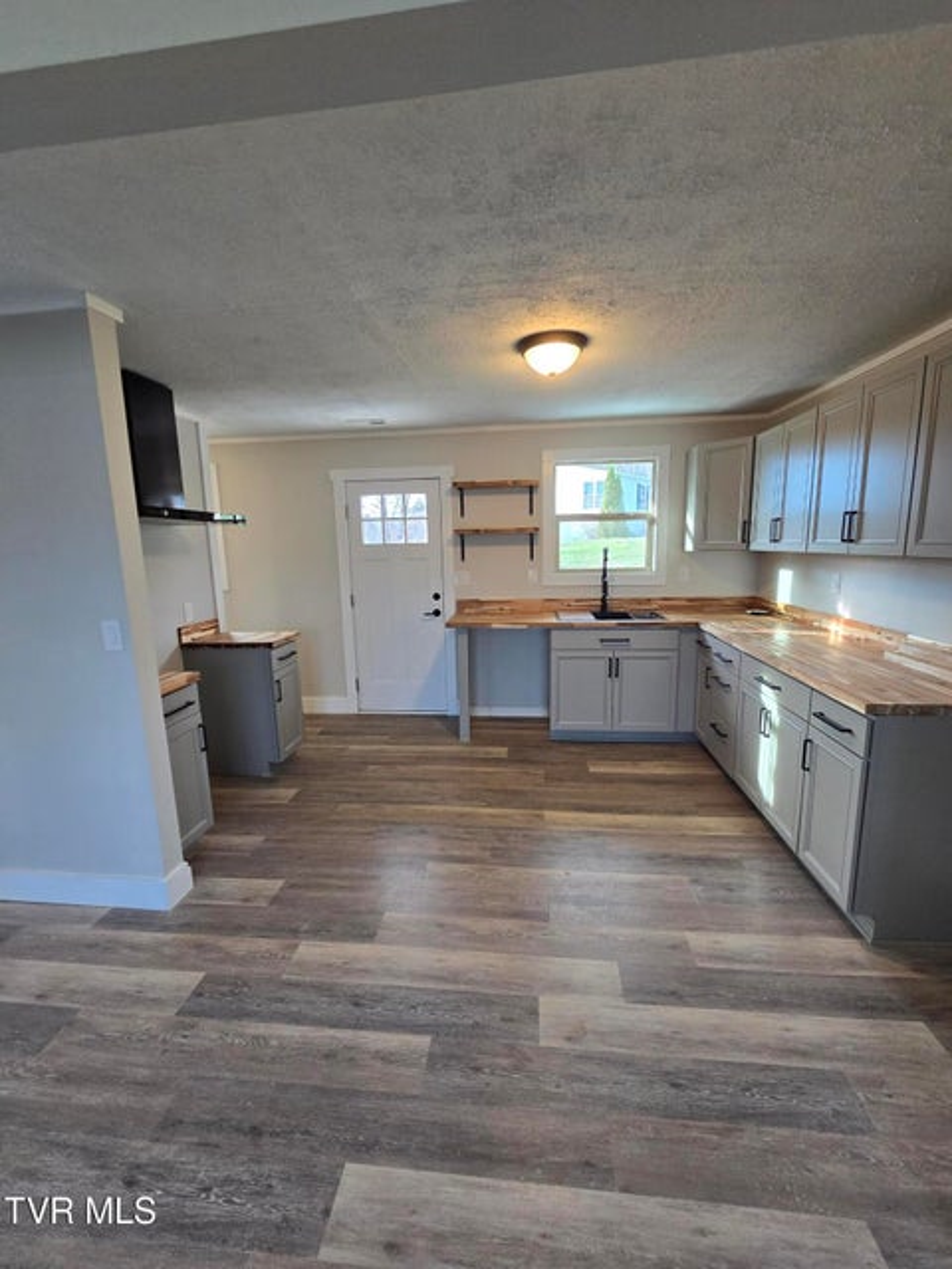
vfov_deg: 106.2
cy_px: 634
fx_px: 477
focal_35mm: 13
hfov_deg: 89.9
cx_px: 476
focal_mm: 2.2
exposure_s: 1/60
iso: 160
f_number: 2.2
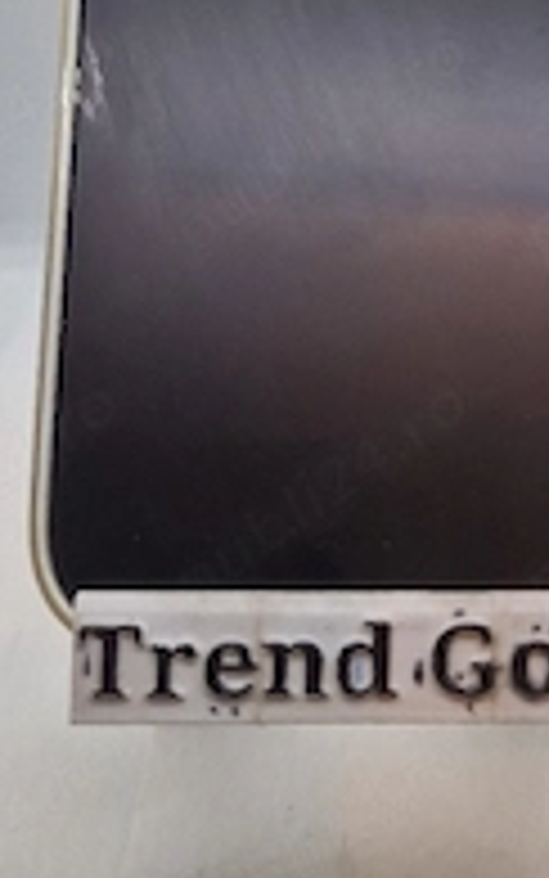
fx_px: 1196
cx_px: 410
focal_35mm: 50
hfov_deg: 25.6
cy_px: 198
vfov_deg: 39.0
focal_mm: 6.4
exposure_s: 1/182
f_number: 1.8
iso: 50
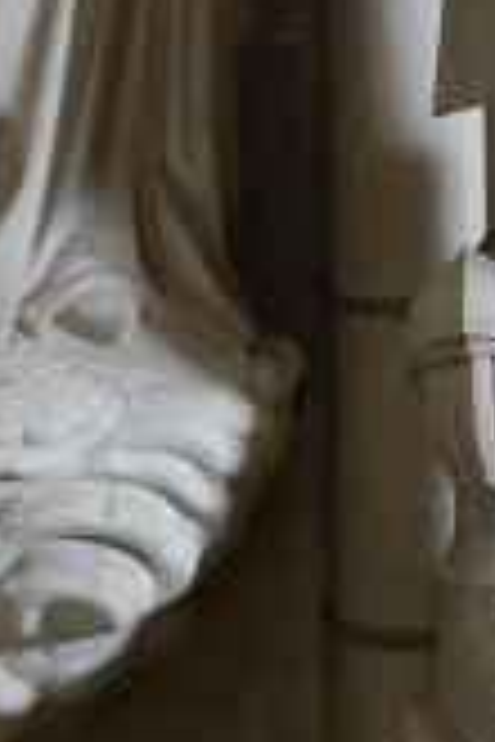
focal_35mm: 223
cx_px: 716
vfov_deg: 9.1
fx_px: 4599
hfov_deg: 6.1
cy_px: -243
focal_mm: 48
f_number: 14
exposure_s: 1/50
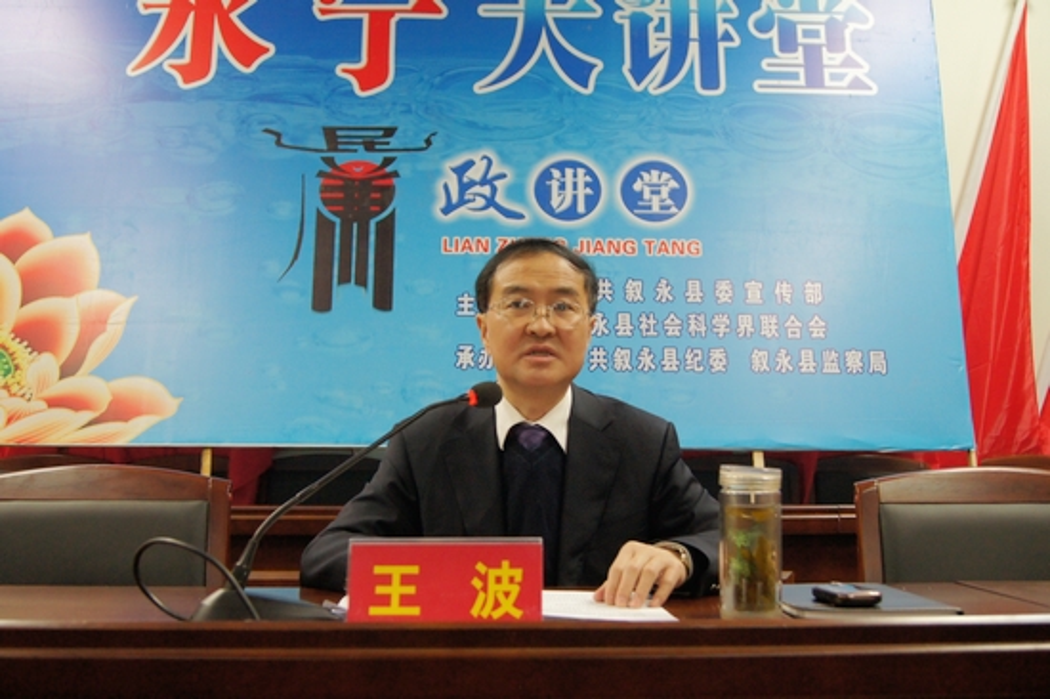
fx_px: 1049
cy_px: 350
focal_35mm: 36
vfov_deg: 36.8
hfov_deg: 53.2
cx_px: 525
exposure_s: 1/50
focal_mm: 24
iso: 1600
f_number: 4
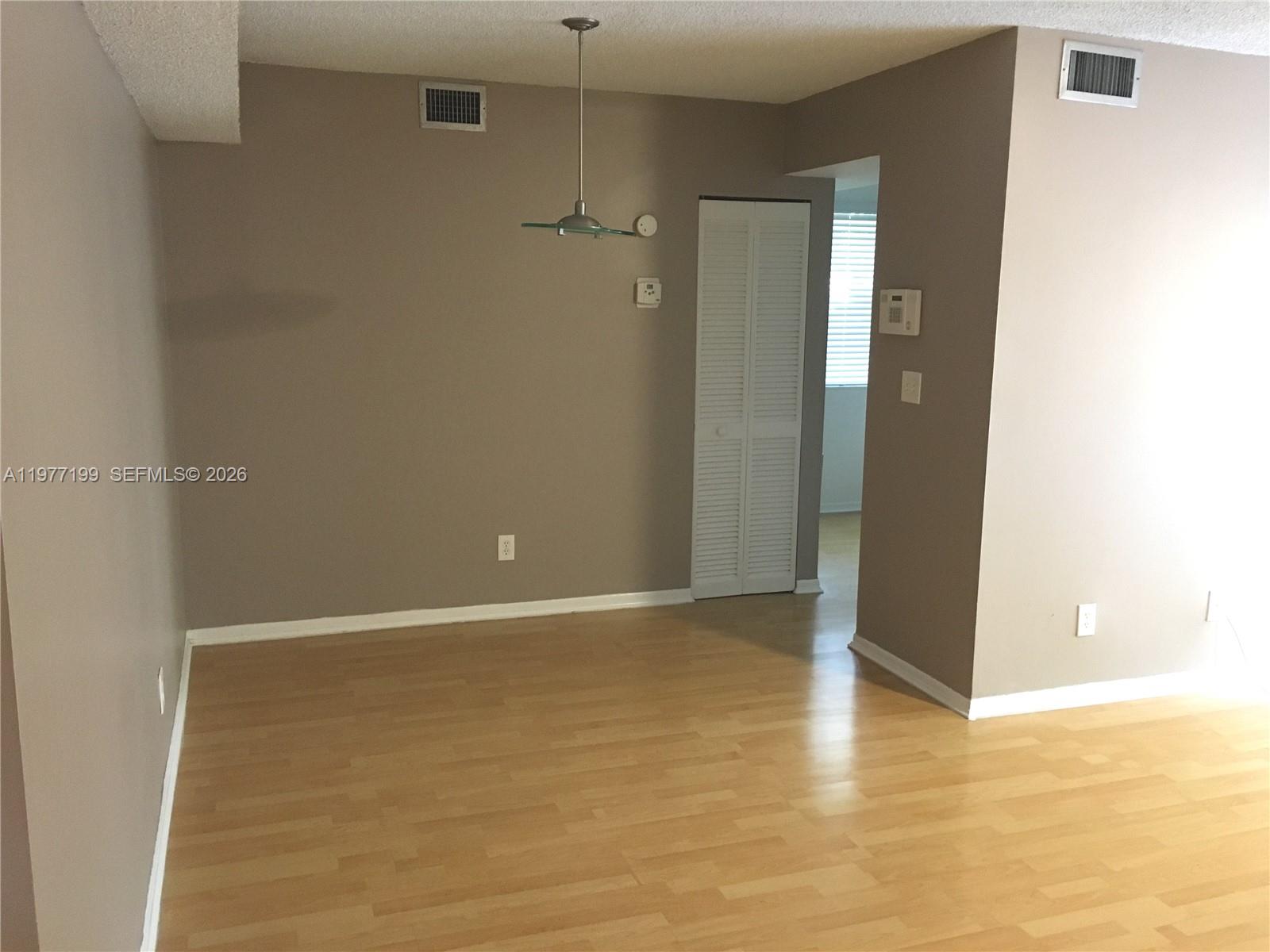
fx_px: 1064
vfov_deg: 48.2
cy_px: 476
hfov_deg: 61.7
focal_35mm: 29
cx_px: 635
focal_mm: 4.15
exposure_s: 1/20
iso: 200
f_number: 2.2
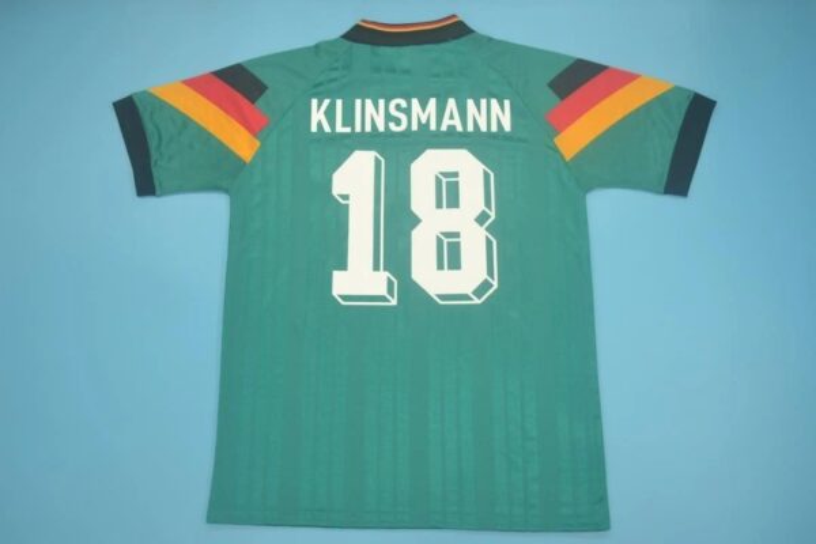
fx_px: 680
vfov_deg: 43.6
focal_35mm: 30
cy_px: 272
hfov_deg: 61.9
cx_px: 408
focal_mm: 20
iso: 200
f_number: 3.8
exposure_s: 1/125
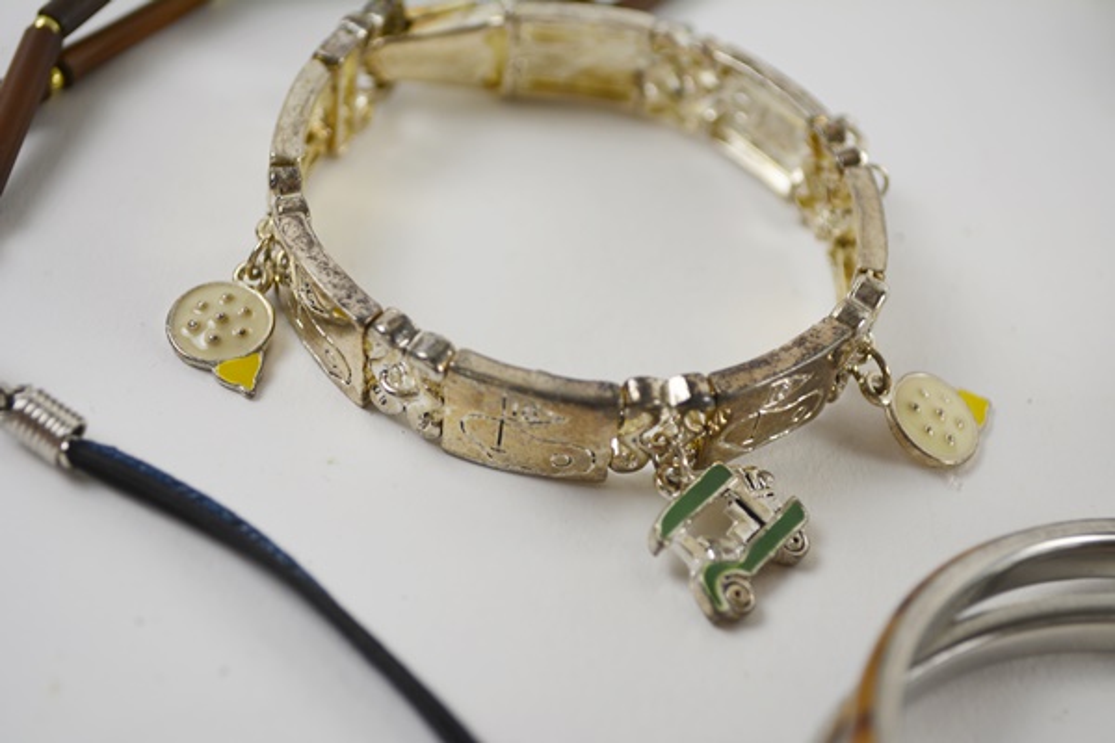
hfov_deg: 33.4
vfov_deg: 22.6
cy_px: 372
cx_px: 558
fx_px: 1858
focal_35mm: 60
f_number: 5.6
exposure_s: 1/125
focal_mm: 40
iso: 200
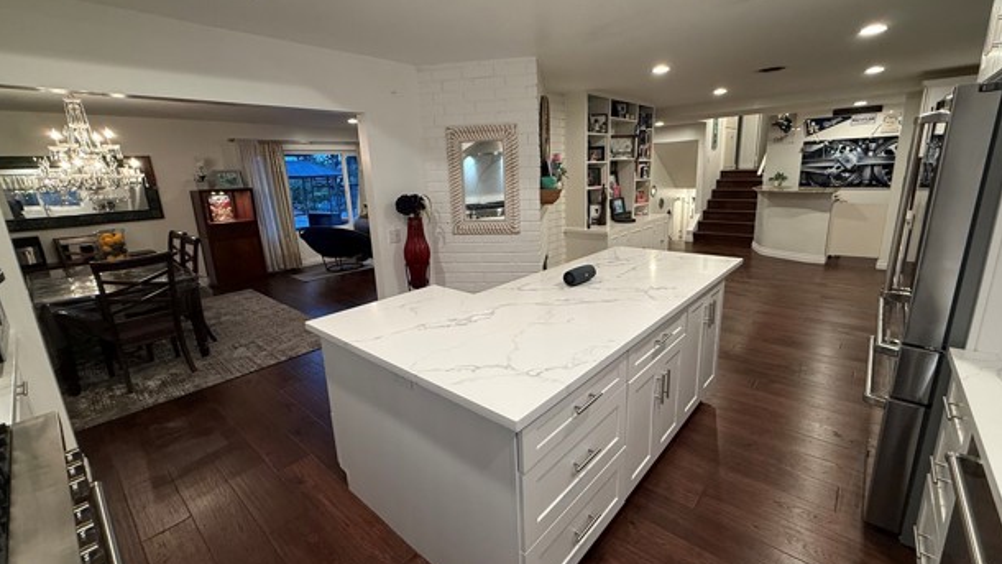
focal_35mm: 16
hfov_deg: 99.4
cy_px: 270
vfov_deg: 67.0
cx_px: 509
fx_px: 425
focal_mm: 2.22
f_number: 2.2
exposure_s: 1/60
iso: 200
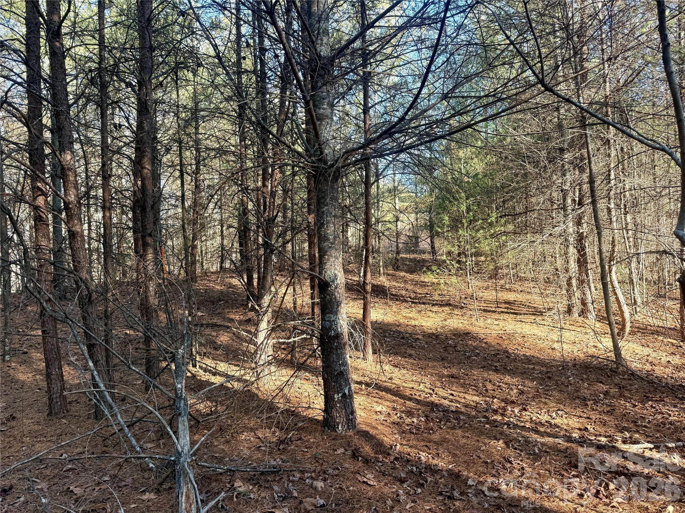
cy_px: 256
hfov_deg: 71.6
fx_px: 475
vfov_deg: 56.8
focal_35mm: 24
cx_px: 342
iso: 80
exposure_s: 1/160
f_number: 1.78
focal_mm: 6.76
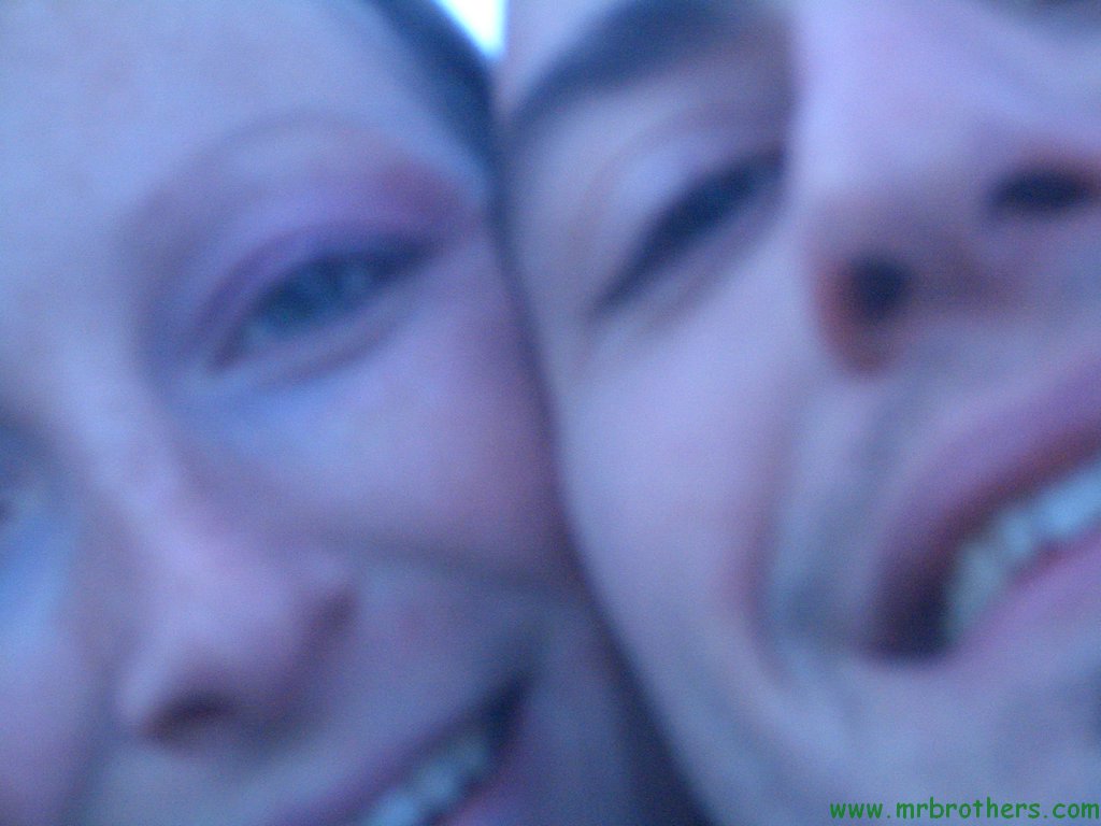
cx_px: 550
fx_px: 3340
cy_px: 413
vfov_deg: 14.1
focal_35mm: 105
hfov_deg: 18.7
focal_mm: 17.4
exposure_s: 1/80
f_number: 4.8
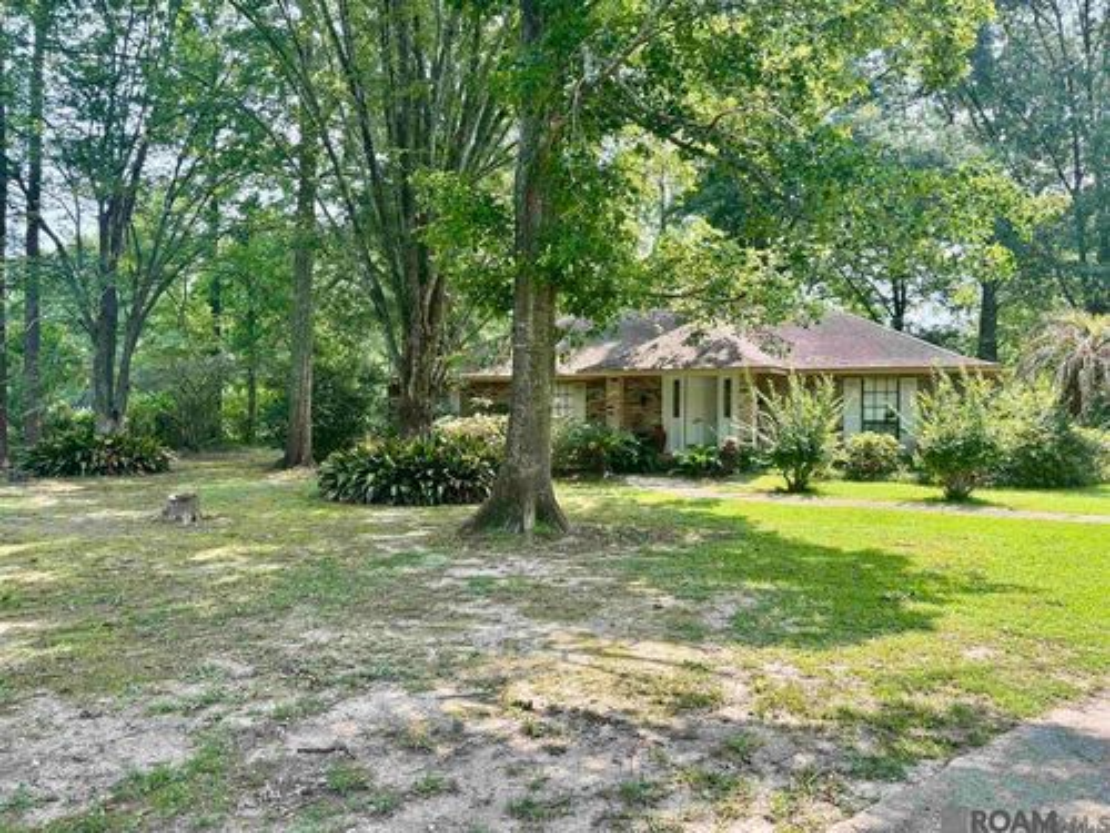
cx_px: 555
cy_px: 416
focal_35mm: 26
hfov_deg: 67.3
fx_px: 834
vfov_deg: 53.1
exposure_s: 1/495
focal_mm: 5.96
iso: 50
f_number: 1.6
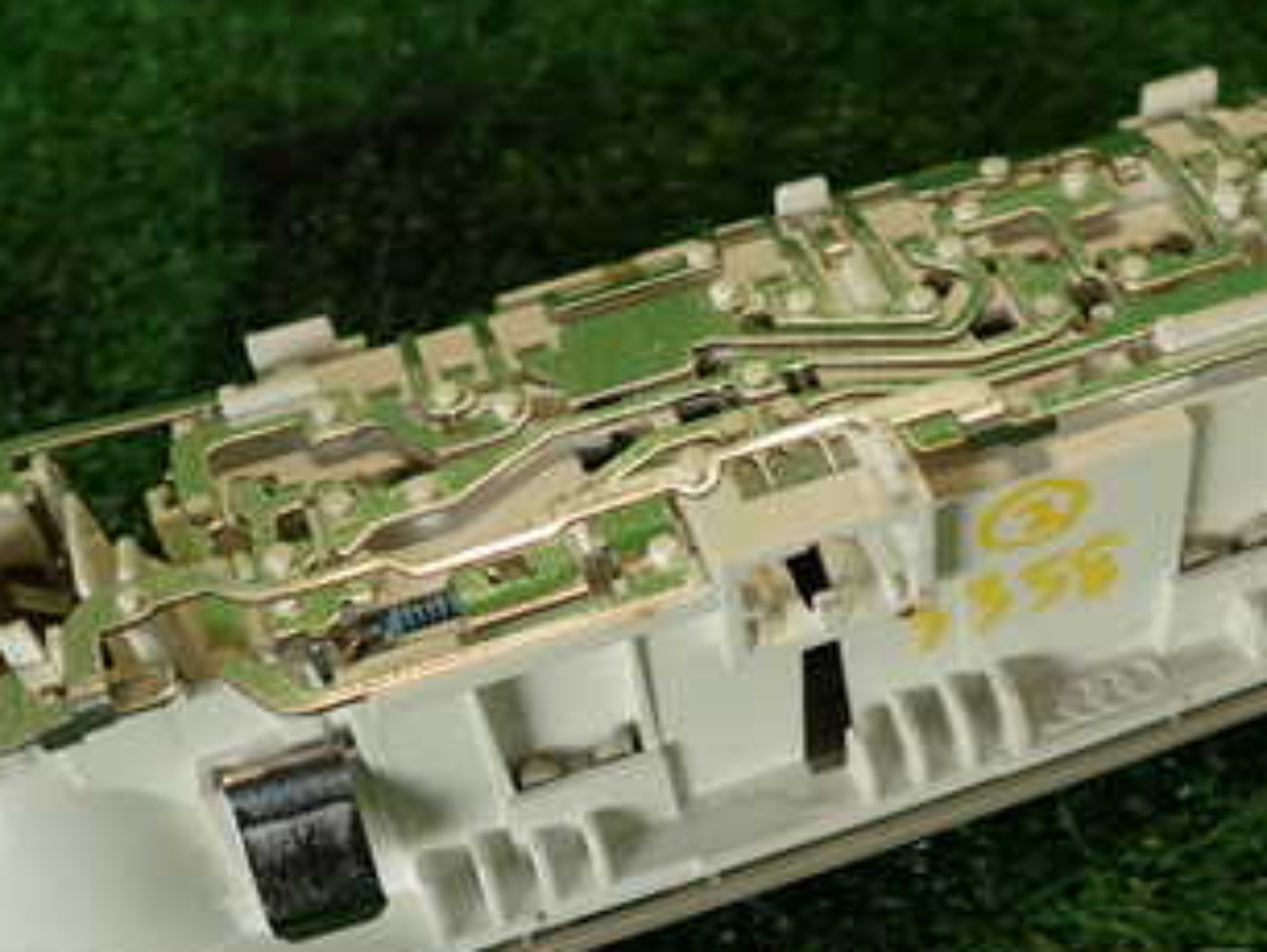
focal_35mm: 49
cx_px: 803
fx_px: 1795
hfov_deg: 38.6
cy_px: 584
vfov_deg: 29.6
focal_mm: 4.5
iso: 100
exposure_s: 1/80
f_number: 2
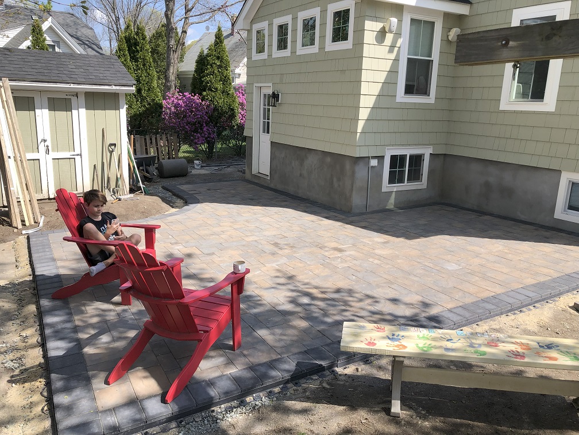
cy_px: 218
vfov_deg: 49.7
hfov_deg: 63.4
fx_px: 468
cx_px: 290
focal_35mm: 28
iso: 20
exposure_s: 1/1104
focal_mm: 4
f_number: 1.8
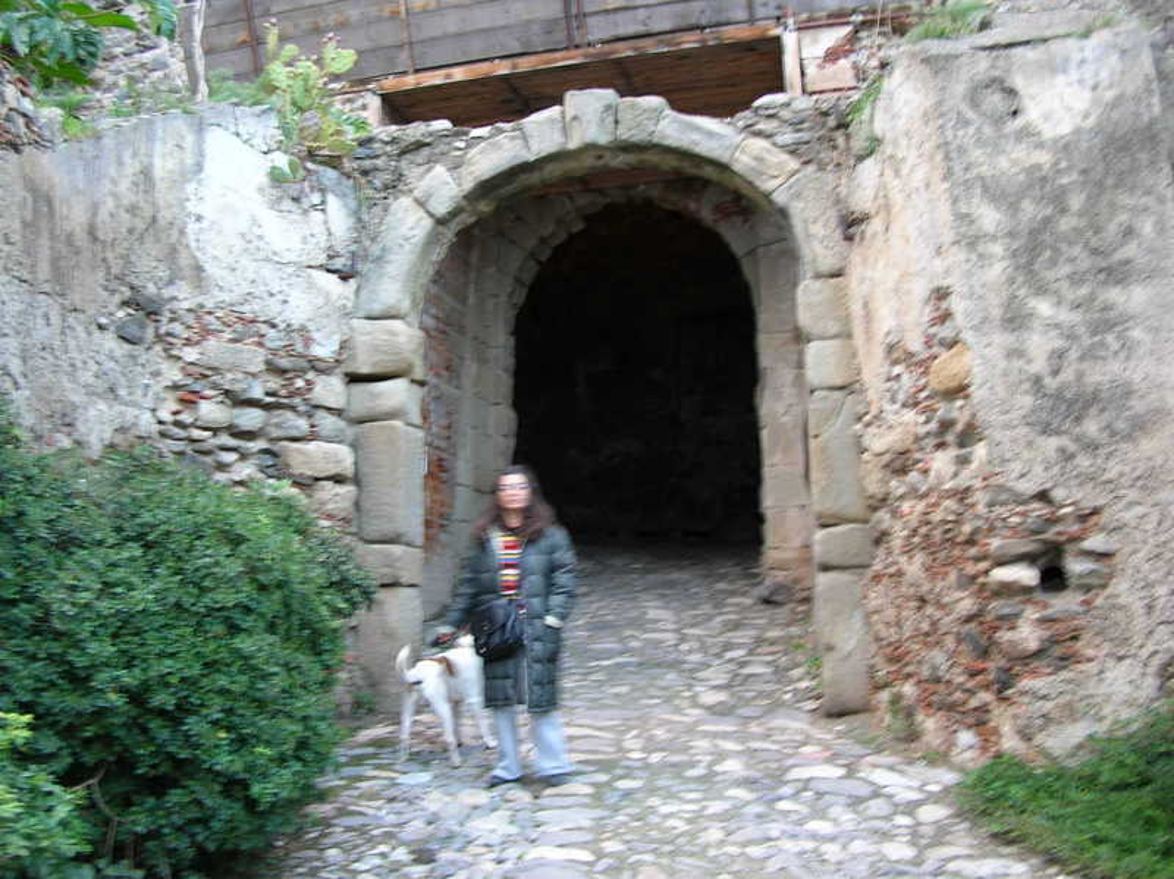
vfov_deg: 39.6
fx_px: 1220
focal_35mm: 36
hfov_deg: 51.4
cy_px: 440
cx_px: 587
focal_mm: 6
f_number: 2.7
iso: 50
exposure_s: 1/5.7
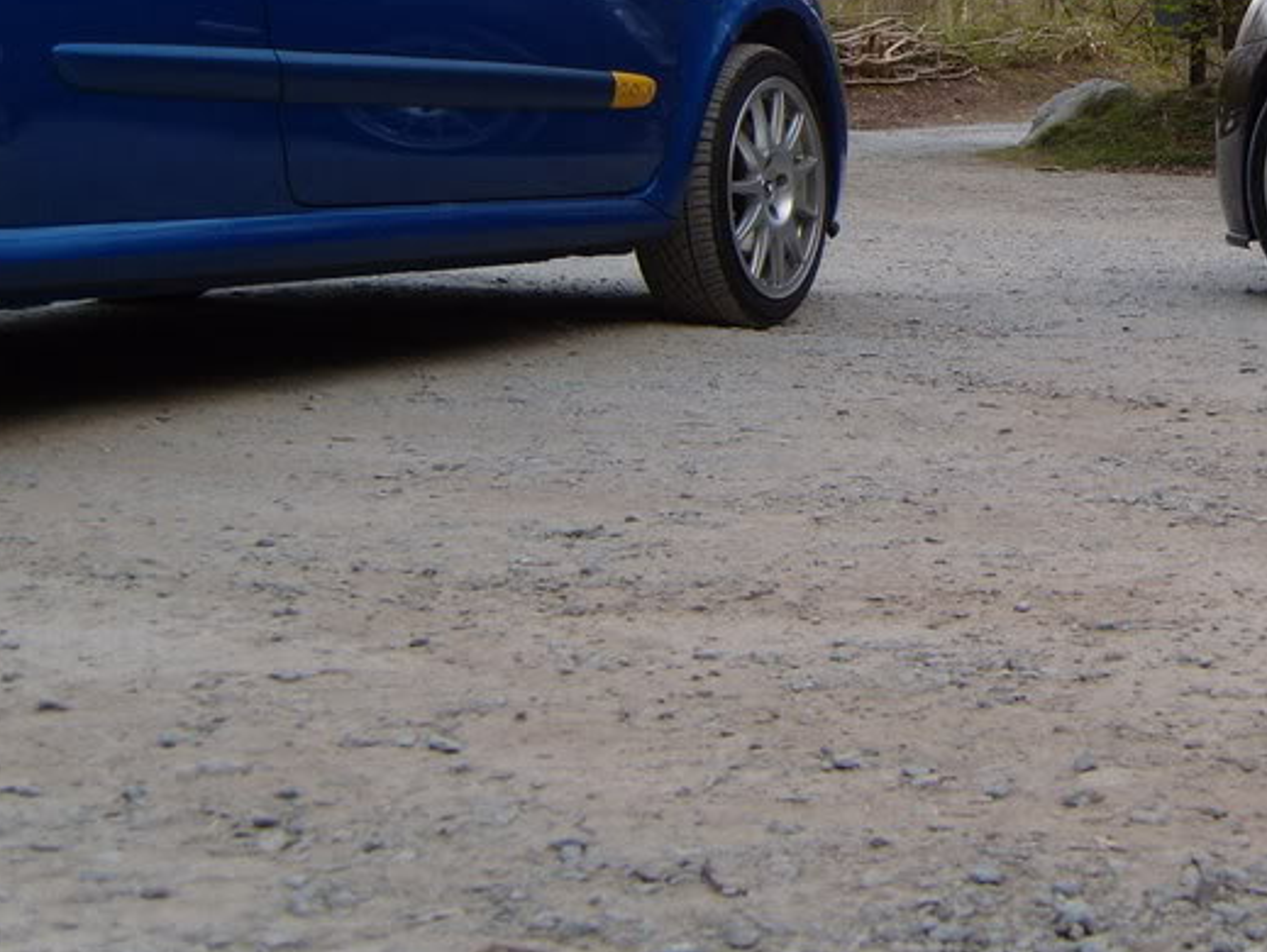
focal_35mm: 69
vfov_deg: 21.0
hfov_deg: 27.5
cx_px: 1055
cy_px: 142
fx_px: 2527
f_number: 2.8
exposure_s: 1/125
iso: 80
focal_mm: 7.4
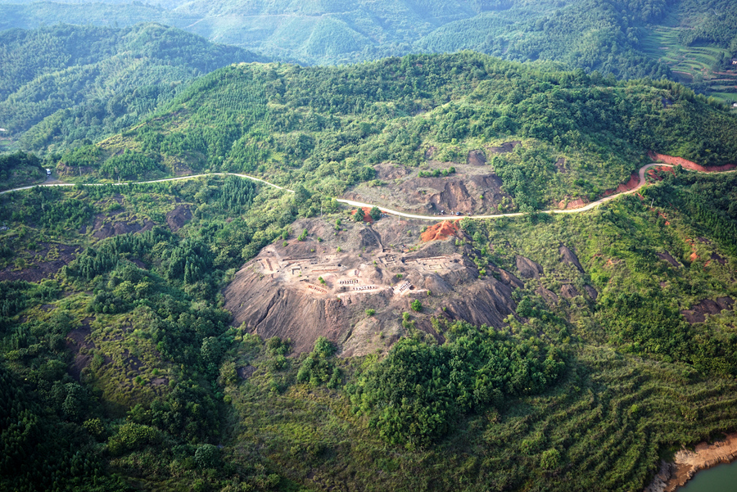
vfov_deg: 37.9
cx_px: 368
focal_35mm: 35
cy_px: 246
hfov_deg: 54.4
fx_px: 717
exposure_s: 1/800
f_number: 3.5
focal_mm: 35
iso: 200
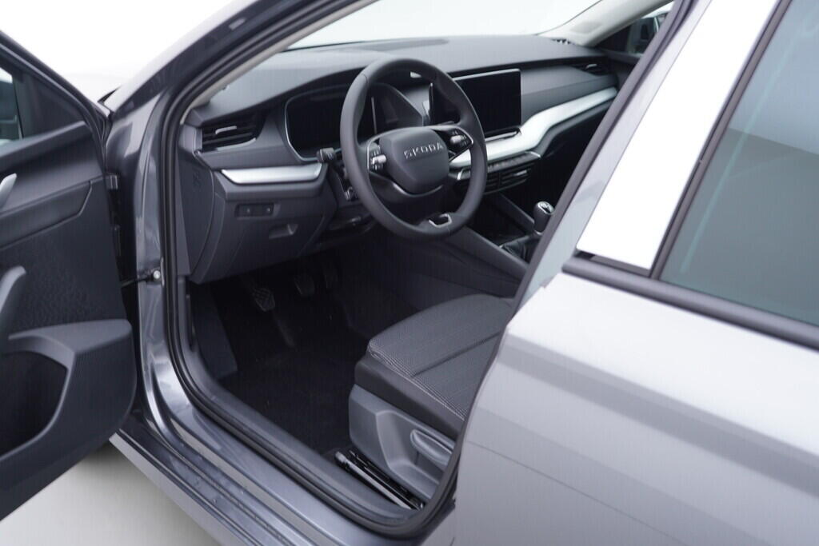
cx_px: 410
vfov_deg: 36.9
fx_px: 819
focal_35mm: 36
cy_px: 273
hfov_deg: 53.1
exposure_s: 1/40
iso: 125
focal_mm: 24
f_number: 2.8
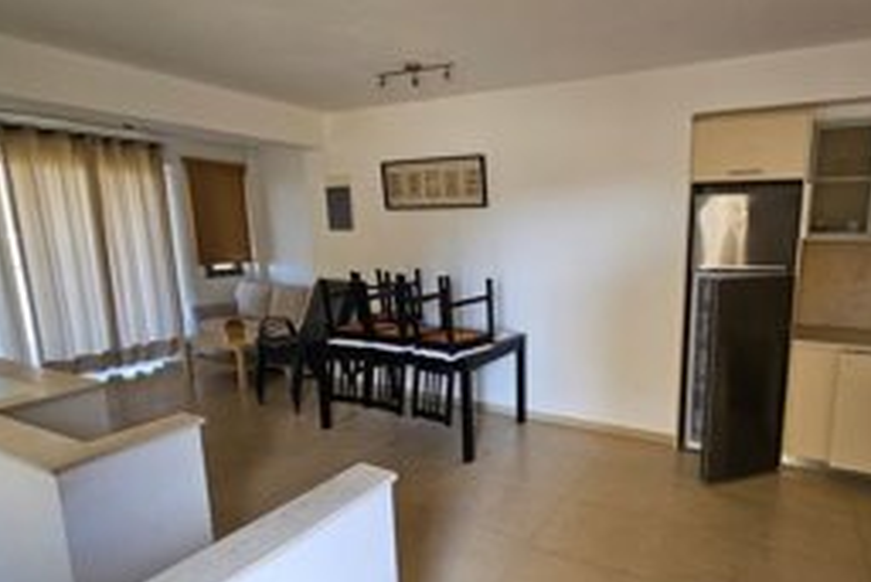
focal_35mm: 19
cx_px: 544
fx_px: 460
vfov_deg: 64.5
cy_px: 317
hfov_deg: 85.2
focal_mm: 2.2
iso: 100
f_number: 2.2
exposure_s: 1/100
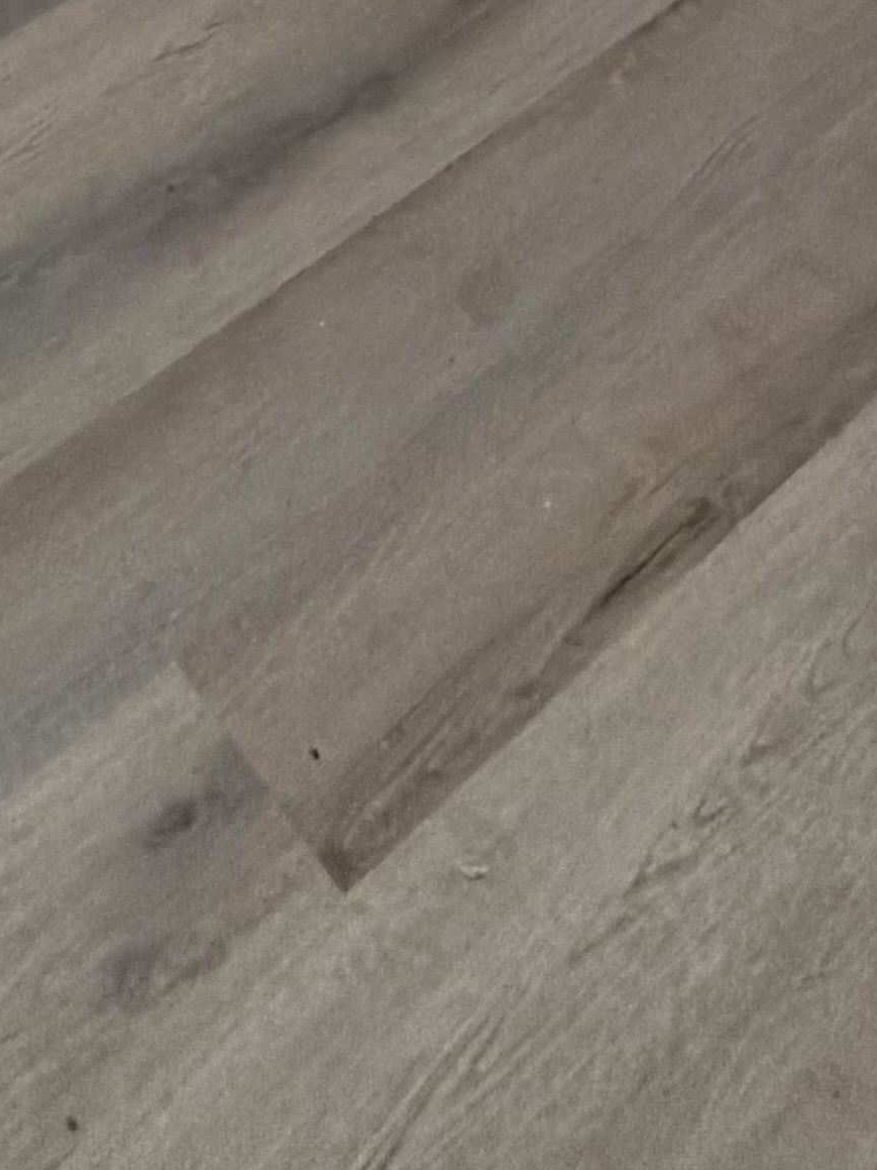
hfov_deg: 20.8
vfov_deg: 14.9
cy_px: -1688
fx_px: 2331
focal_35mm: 69
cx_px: 57
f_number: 2.2
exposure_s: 1/120
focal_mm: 2.22
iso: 160
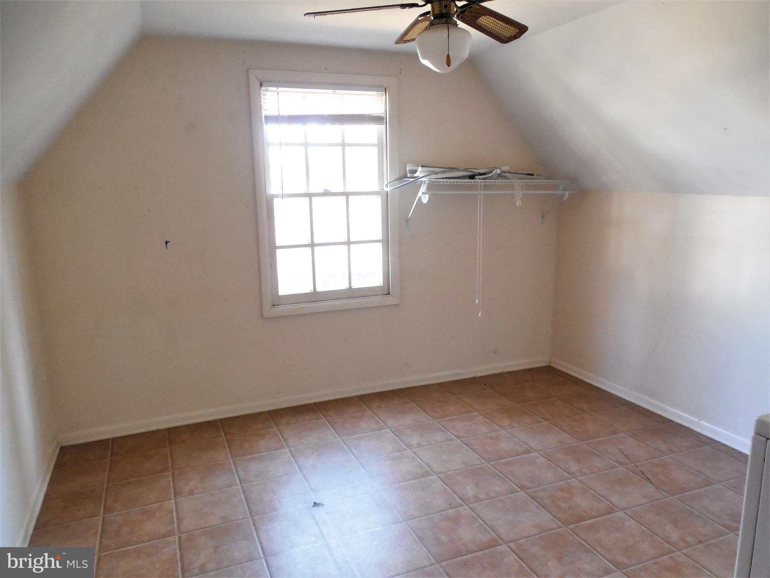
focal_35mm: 25
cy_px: 289
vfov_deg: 54.9
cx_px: 385
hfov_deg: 69.4
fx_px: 556
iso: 400
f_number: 3.3
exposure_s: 1/30
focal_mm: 4.5
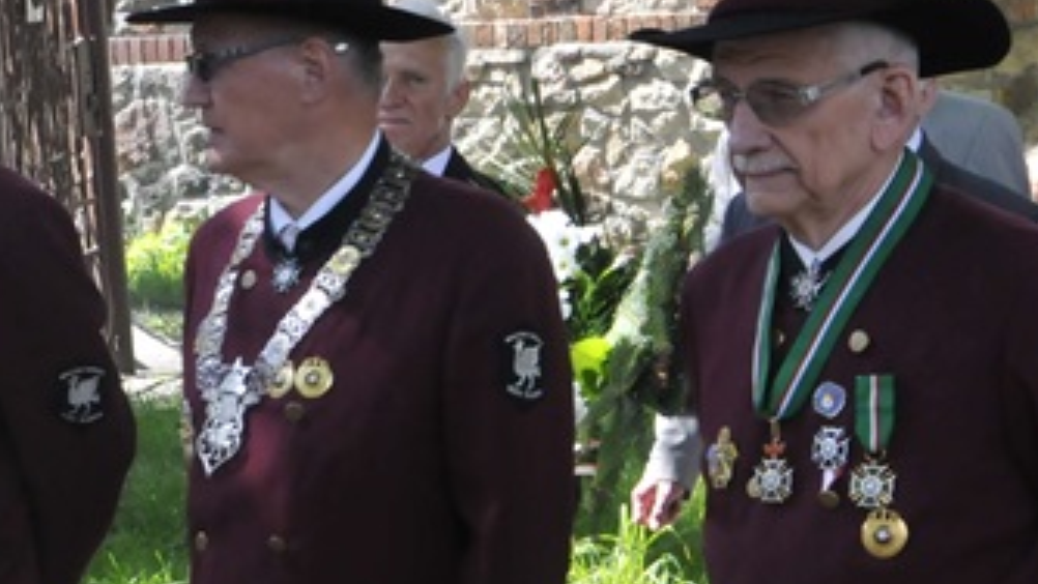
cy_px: 463
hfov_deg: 11.3
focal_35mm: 188
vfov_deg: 6.5
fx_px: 5175
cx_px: -146
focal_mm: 40
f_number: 9
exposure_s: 1/320
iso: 800
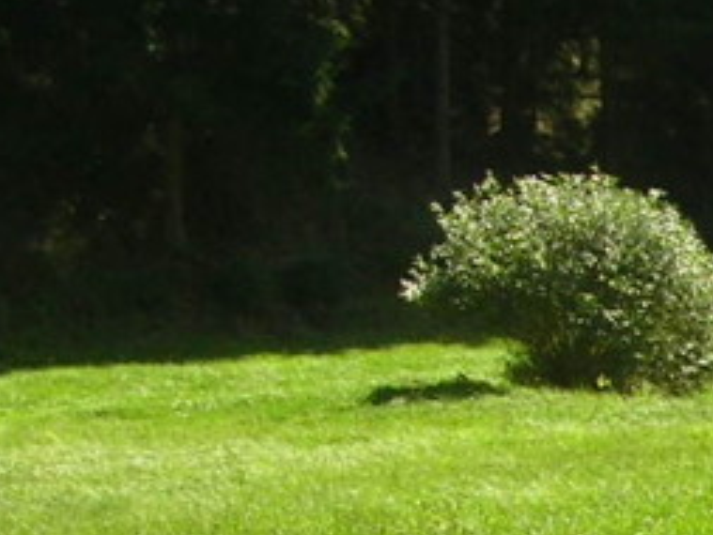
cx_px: 1274
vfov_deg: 9.4
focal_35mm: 154
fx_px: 3174
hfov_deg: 11.8
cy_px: 760
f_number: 5.6
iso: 50
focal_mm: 5.8
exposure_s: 1/147
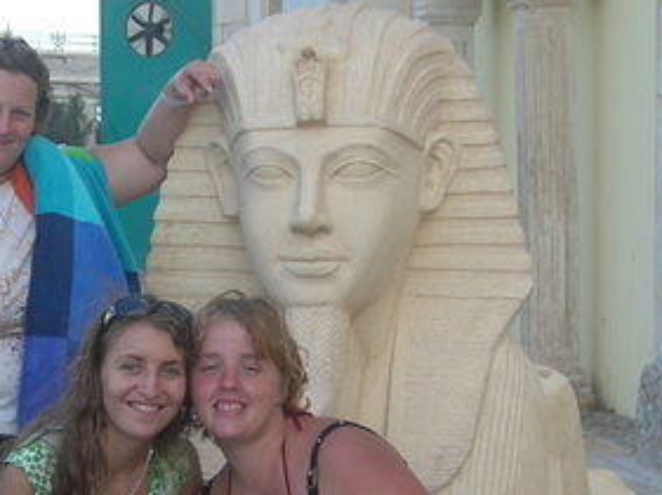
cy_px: 364
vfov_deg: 10.0
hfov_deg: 13.4
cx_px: 280
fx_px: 2827
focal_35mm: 148
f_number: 3
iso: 50
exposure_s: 1/255
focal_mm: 8.7
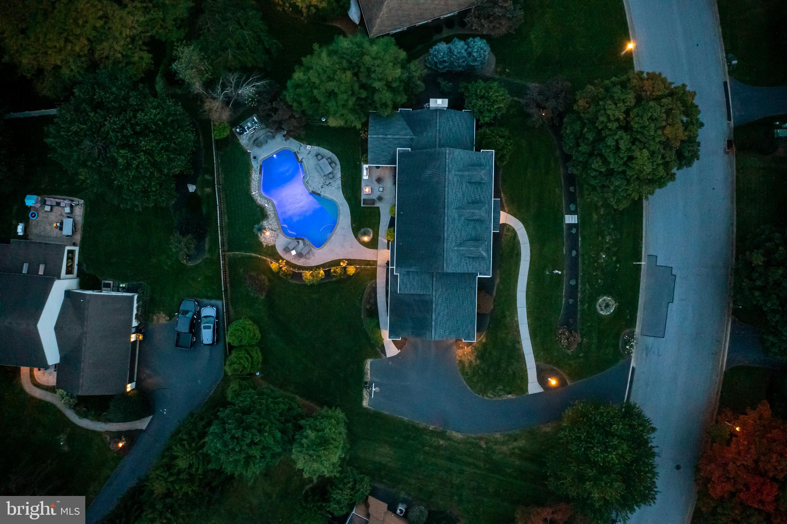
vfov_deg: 46.4
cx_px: 394
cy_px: 262
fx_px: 612
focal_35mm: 28
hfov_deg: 65.5
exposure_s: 1/20
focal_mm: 10.26
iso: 1600
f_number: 2.8
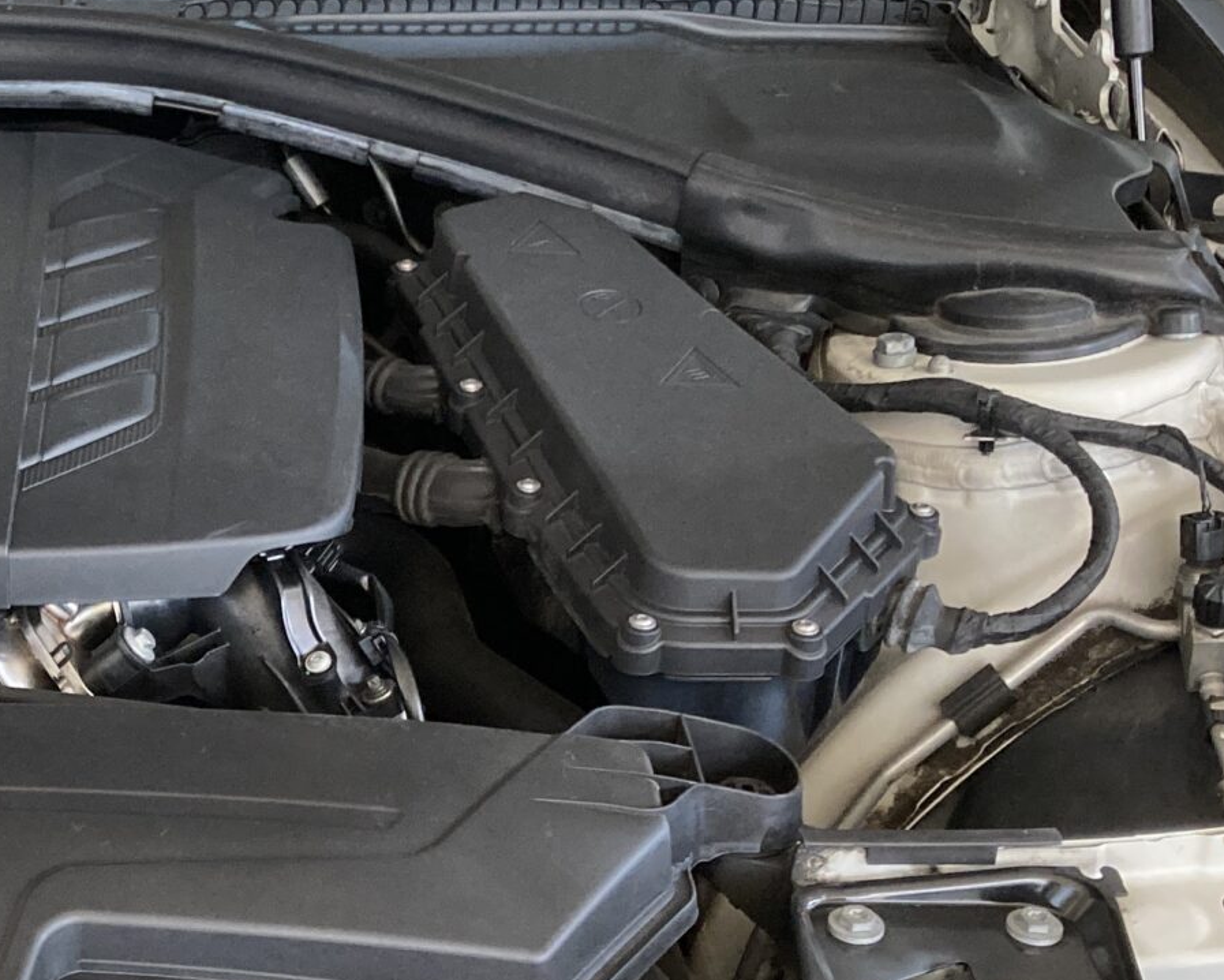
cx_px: -126
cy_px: 640
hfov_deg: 23.0
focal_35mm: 78
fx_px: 2826
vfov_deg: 19.6
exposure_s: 1/50
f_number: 1.8
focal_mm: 3.99
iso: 160
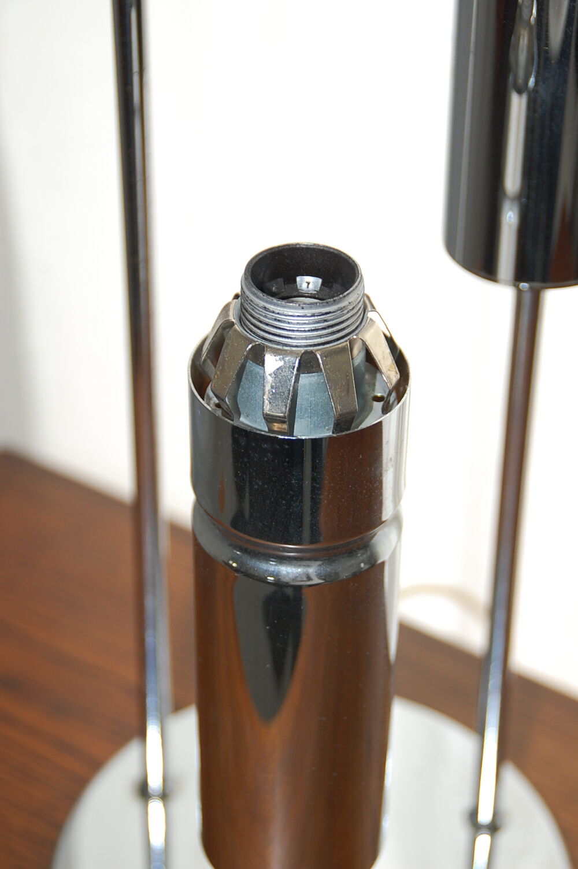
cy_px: 434
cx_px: 289
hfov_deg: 16.2
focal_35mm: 84
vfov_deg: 24.2
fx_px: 2027
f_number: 5
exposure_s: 1/60
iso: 400
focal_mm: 56
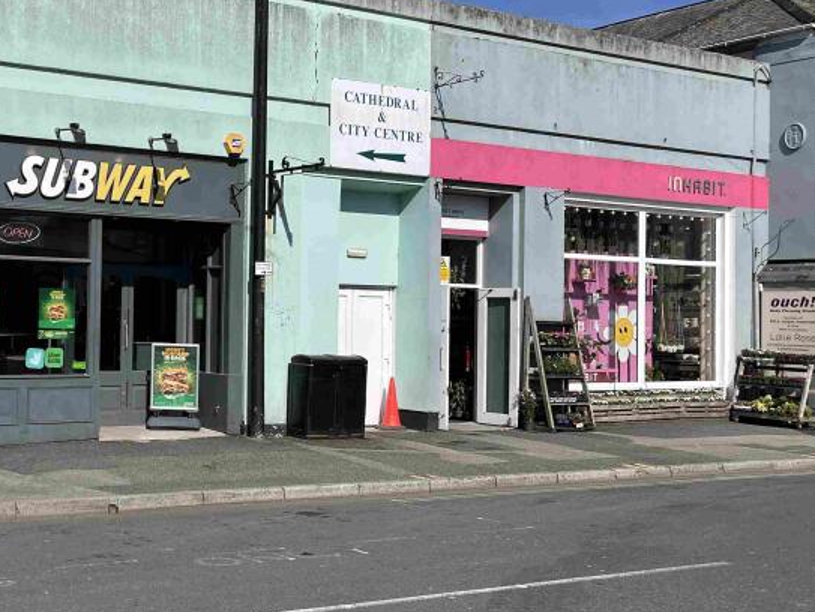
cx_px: 116
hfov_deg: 36.9
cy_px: 306
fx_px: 1154
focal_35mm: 49
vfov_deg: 29.7
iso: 50
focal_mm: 5.1
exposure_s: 1/8403
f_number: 1.6
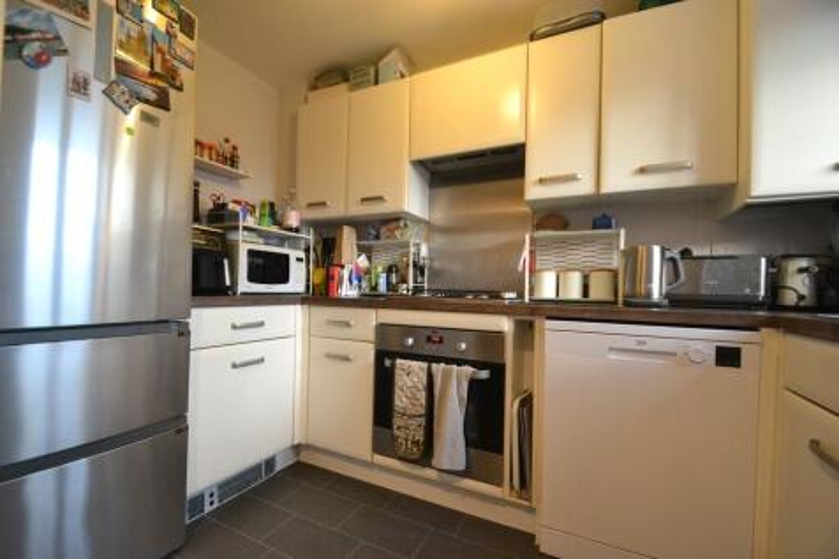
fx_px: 349
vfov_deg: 77.3
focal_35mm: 15
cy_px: 280
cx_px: 420
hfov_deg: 100.4
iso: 1800
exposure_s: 1/60
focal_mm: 10
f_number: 3.5
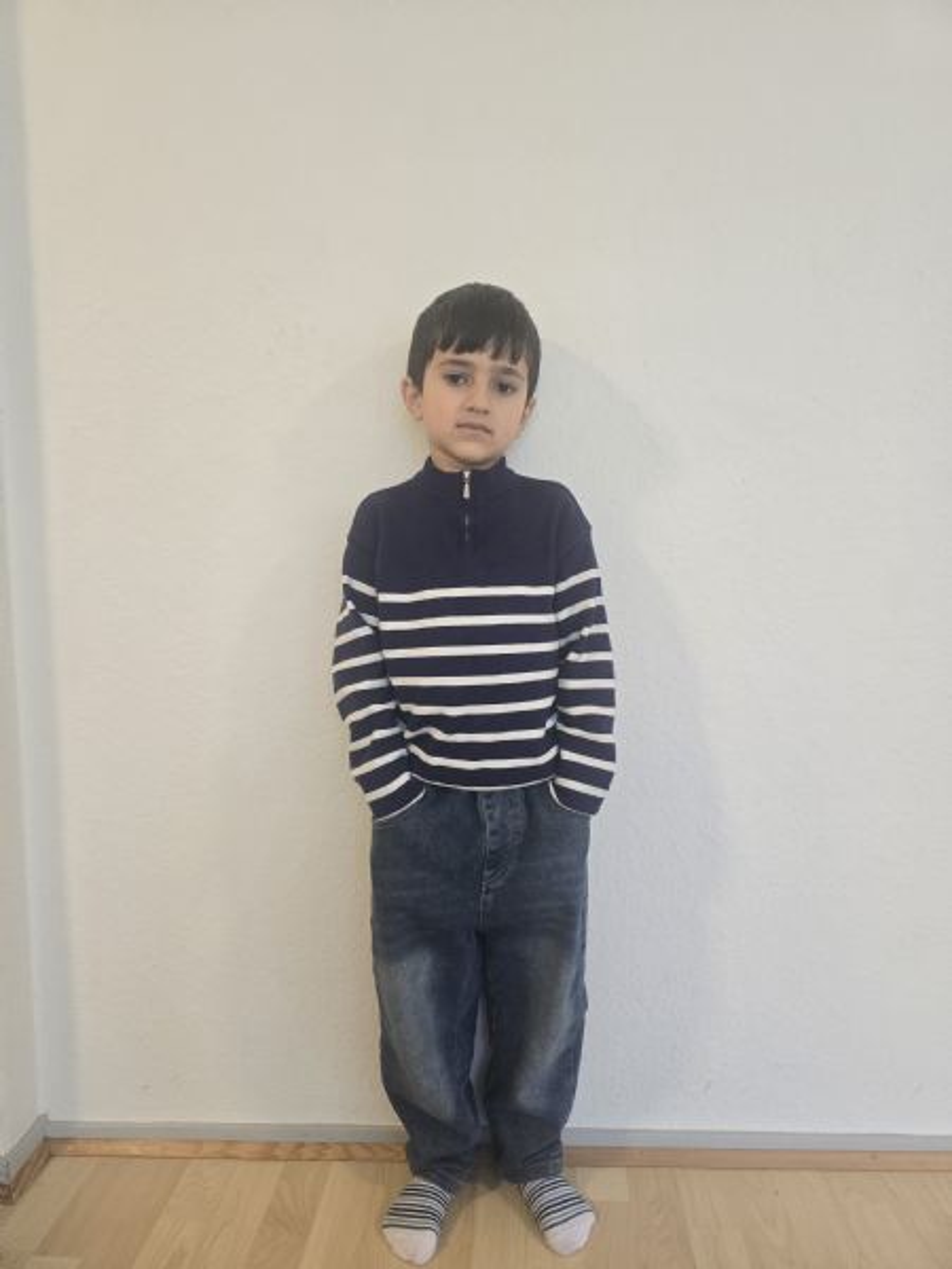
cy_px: 634
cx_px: 476
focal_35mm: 23
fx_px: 843
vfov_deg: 73.9
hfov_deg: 58.9
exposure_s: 1/100
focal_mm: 6.3
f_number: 1.7
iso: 200
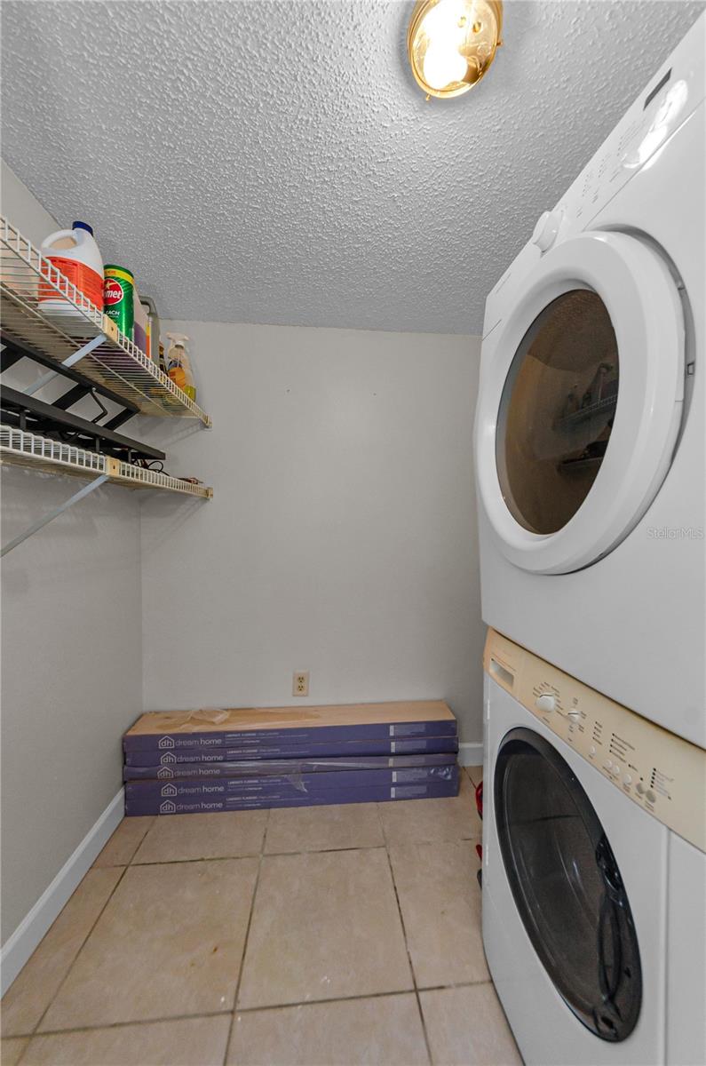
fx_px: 355
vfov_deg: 112.7
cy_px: 533
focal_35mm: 12
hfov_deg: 89.8
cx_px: 353
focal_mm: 8
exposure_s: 1/40
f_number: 6.3
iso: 320
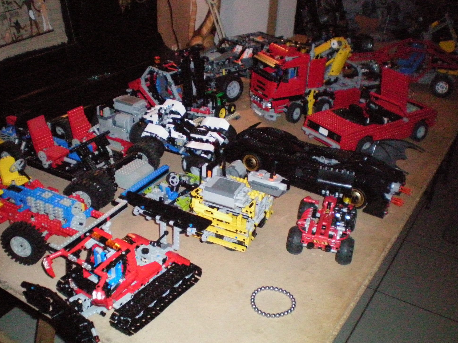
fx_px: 529
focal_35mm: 40
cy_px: 172
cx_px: 219
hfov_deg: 46.8
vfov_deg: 36.0
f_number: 3.1
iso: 800
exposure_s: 1/125
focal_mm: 6.3
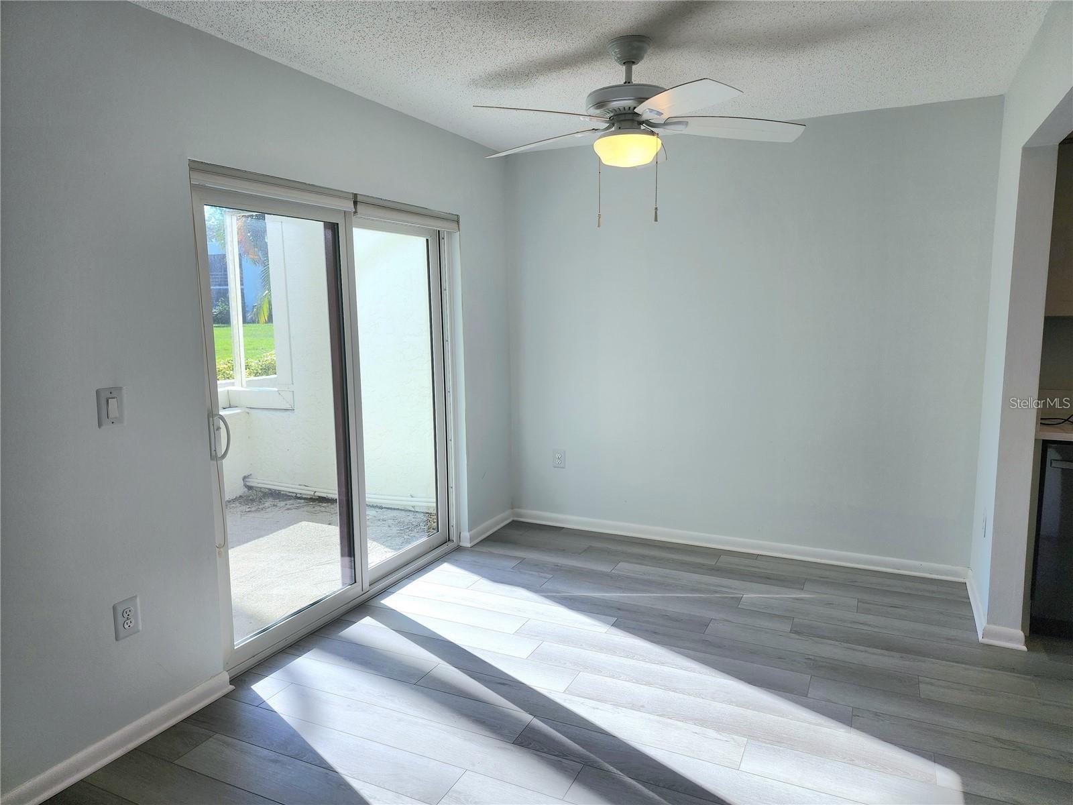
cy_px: 402
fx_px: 713
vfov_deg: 58.9
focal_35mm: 23
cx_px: 536
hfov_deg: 73.9
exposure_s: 1/227
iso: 12
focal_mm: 6.4
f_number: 1.8
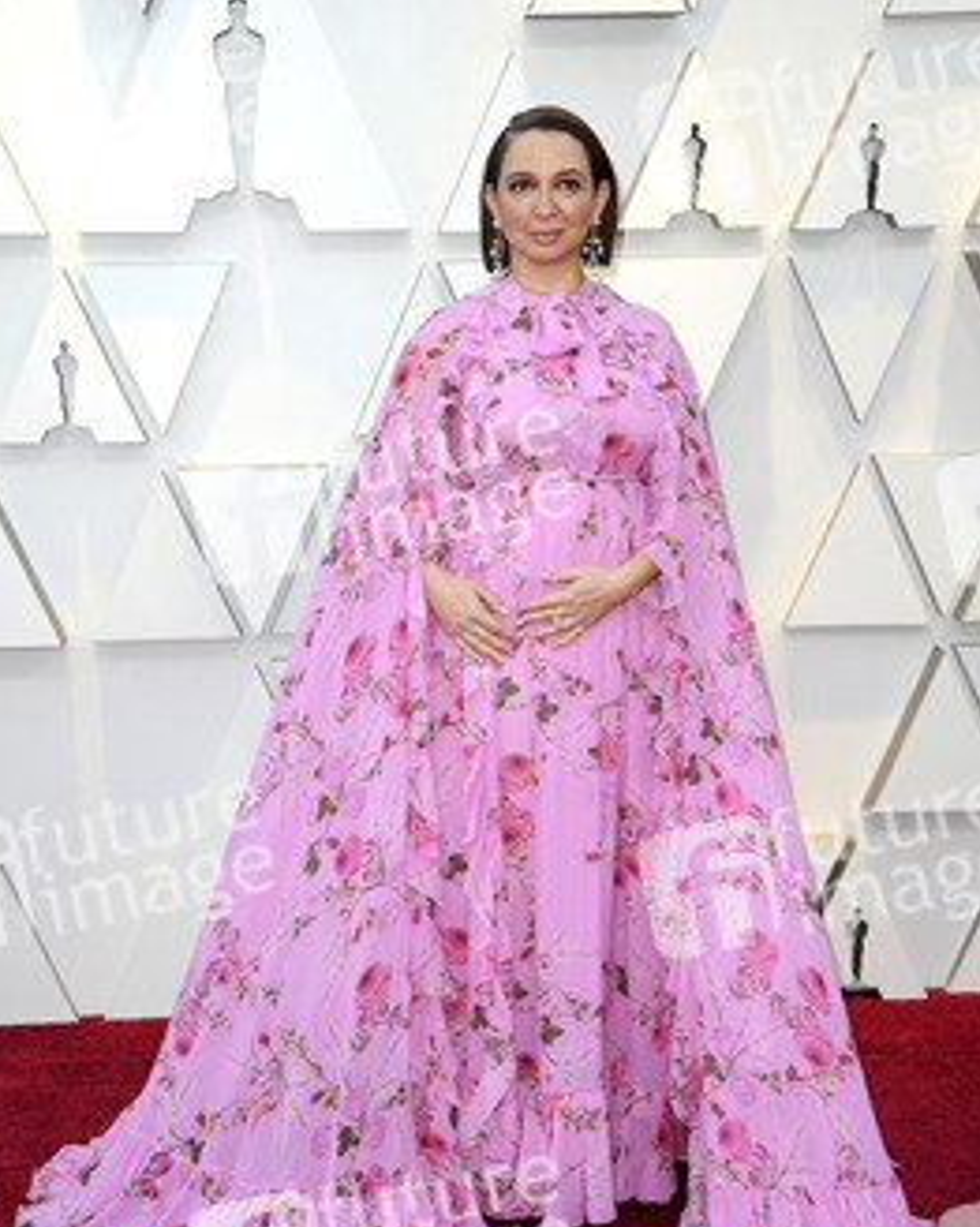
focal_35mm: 63
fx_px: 2286
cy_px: 685
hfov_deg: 24.2
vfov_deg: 30.0
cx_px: 492
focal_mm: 55
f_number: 8
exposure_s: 1/250
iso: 800
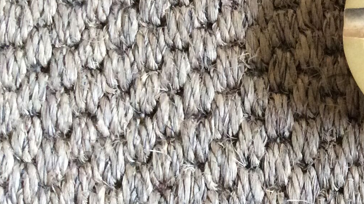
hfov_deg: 22.3
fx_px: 859
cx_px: 422
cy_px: -22
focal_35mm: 89
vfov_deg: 13.3
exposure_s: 1/25
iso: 250
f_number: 2.4
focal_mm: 3.3
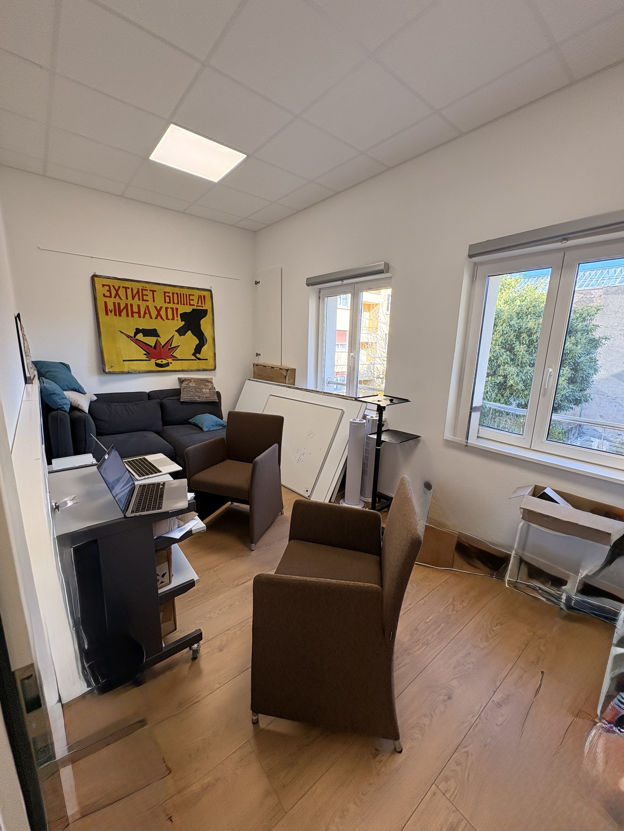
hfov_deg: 85.7
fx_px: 336
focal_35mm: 14
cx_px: 312
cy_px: 416
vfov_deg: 102.1
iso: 100
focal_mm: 2.22
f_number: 2.2
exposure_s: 1/99
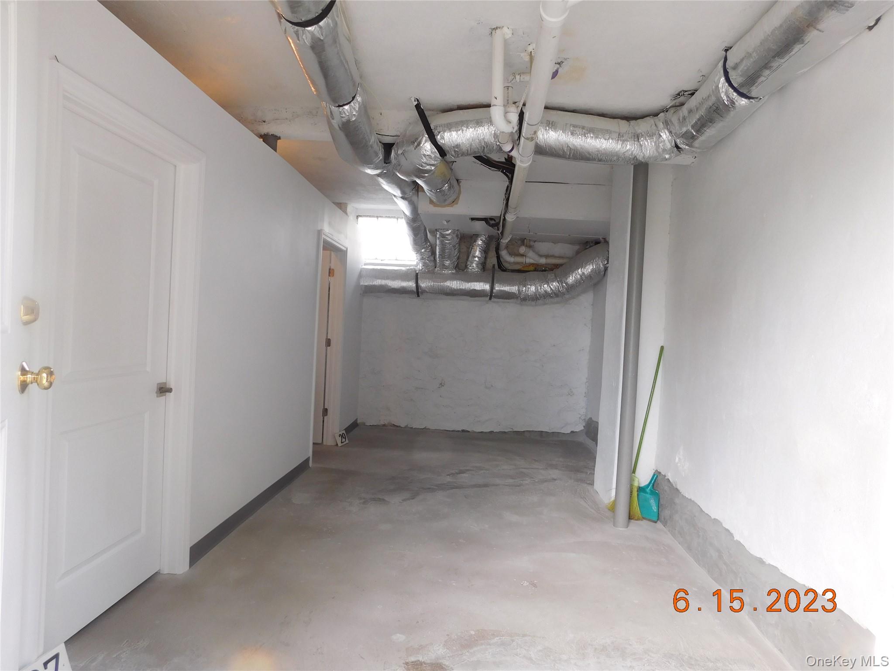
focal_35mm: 23
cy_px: 336
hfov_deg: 73.9
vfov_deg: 58.9
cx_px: 447
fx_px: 594
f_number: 3
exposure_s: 1/50
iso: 125
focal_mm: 4
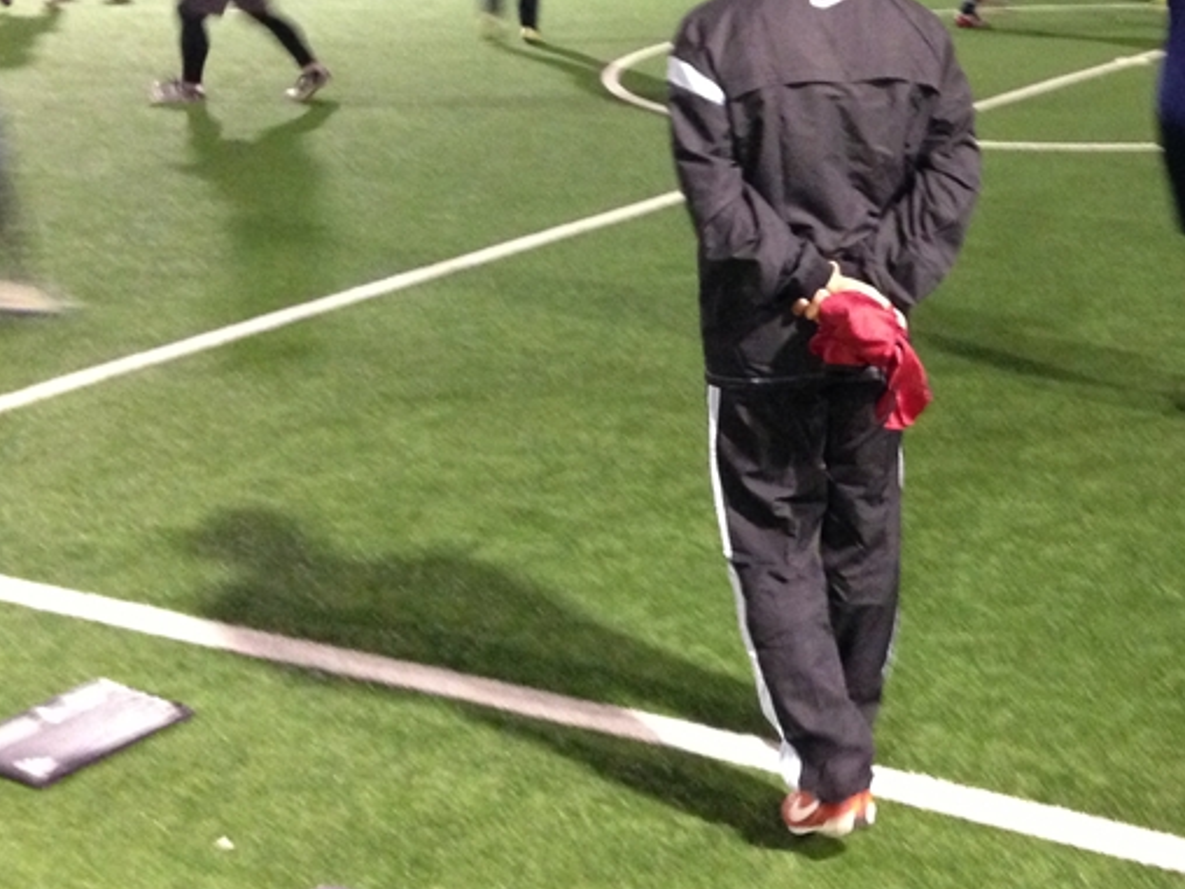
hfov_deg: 28.9
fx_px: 2225
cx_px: 1017
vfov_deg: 22.2
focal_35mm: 65
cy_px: 147
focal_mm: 4.13
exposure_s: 1/15
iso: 500
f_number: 2.4
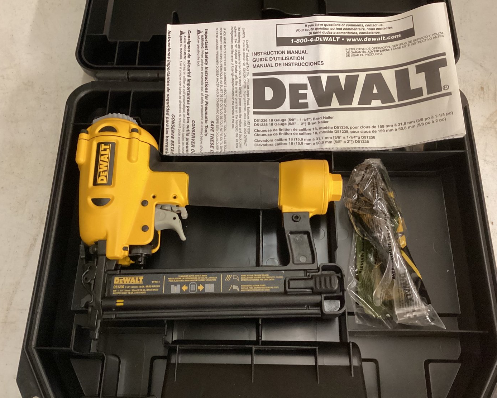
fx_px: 485
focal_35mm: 33
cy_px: 200
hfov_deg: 54.2
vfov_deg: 44.6
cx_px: 252
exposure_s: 1/30
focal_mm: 3.3
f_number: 2.4
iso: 400
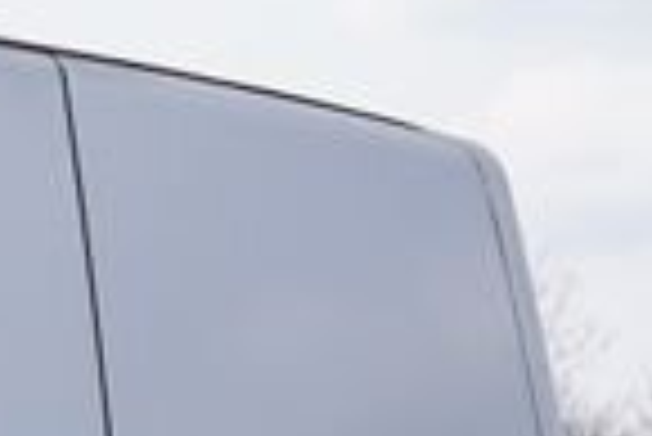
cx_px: -926
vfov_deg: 4.9
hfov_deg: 7.2
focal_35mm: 268
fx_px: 4859
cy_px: 1216
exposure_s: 1/250
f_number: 7.1
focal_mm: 38
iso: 100
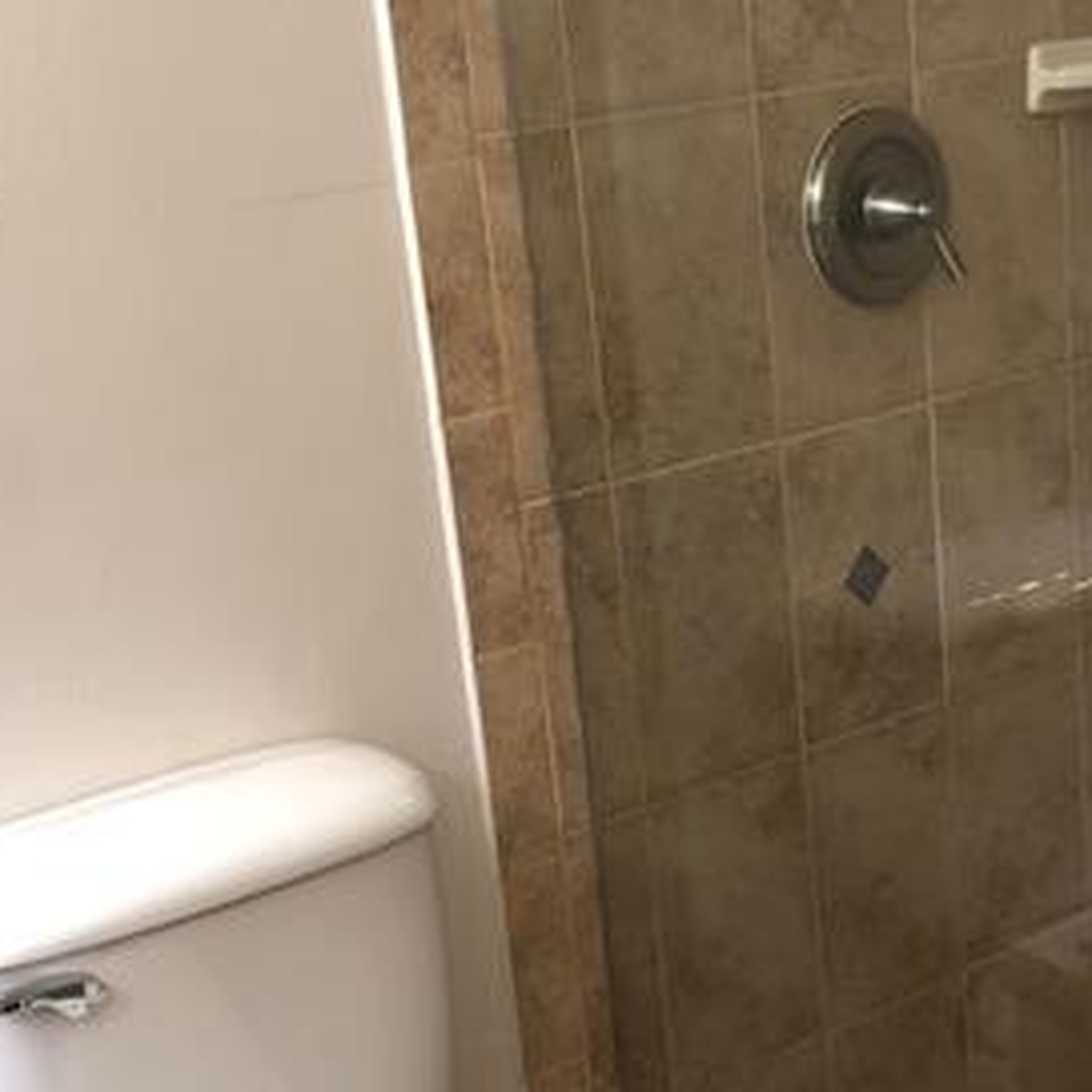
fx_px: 2498
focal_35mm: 70
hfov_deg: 24.5
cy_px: 931
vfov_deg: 24.1
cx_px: 743
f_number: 1.8
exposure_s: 1/15
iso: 50
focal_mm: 4
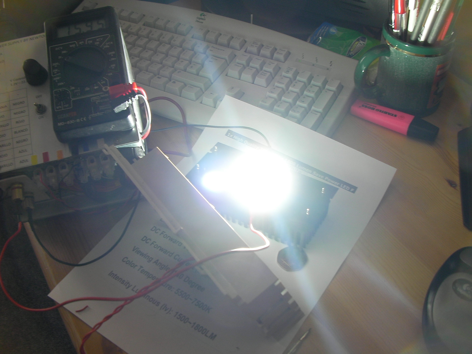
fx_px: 518
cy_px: 177
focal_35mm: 38
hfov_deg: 49.0
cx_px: 236
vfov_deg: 37.7
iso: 50
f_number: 3.5
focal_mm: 6.3
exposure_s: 1/36.3
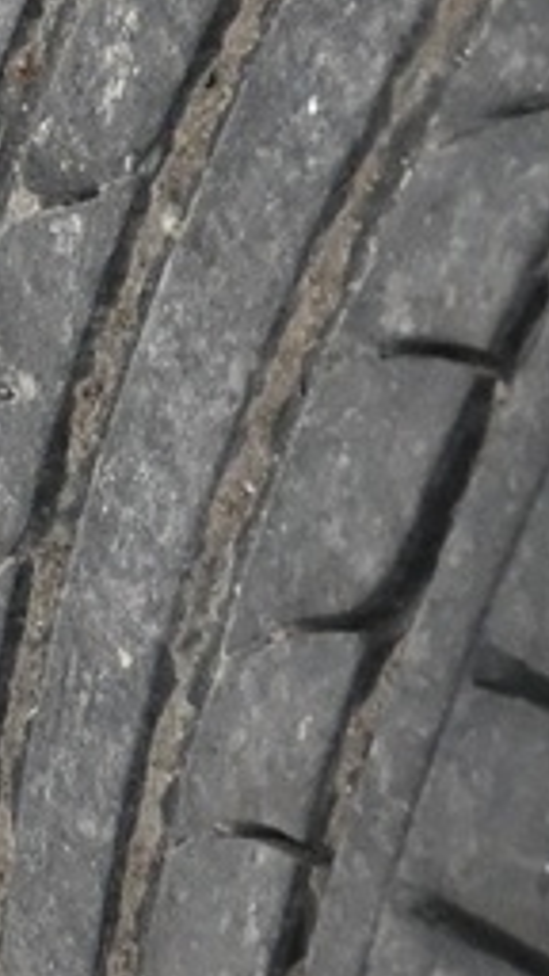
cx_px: 1468
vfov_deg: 9.8
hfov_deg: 5.3
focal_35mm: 219
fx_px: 5668
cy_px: 187
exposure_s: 1/125
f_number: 4
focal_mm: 22
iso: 2800
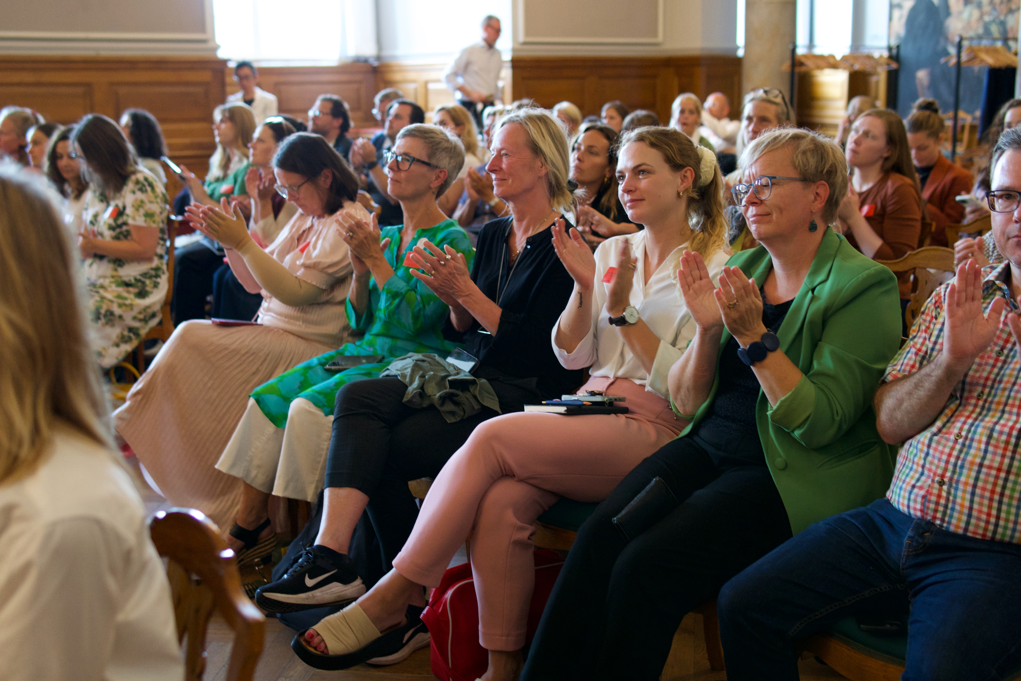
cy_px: 340
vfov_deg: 29.9
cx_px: 510
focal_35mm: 45
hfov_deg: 43.6
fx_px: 1276
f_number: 2.2
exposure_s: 1/160
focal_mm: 30
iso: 1600
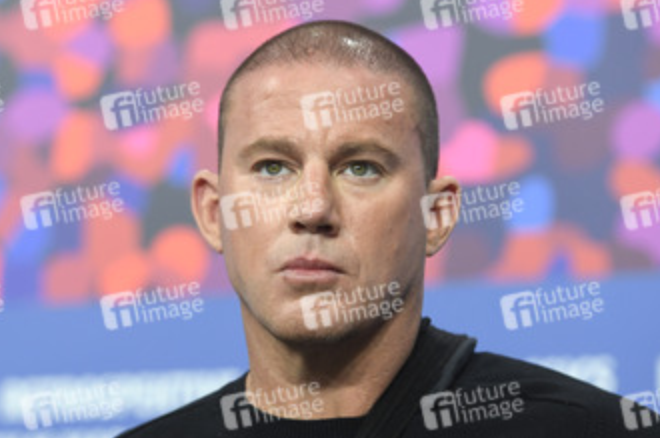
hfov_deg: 12.0
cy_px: 256
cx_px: 299
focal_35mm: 171
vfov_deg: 8.0
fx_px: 3130
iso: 1000
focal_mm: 125
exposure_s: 1/250
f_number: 4
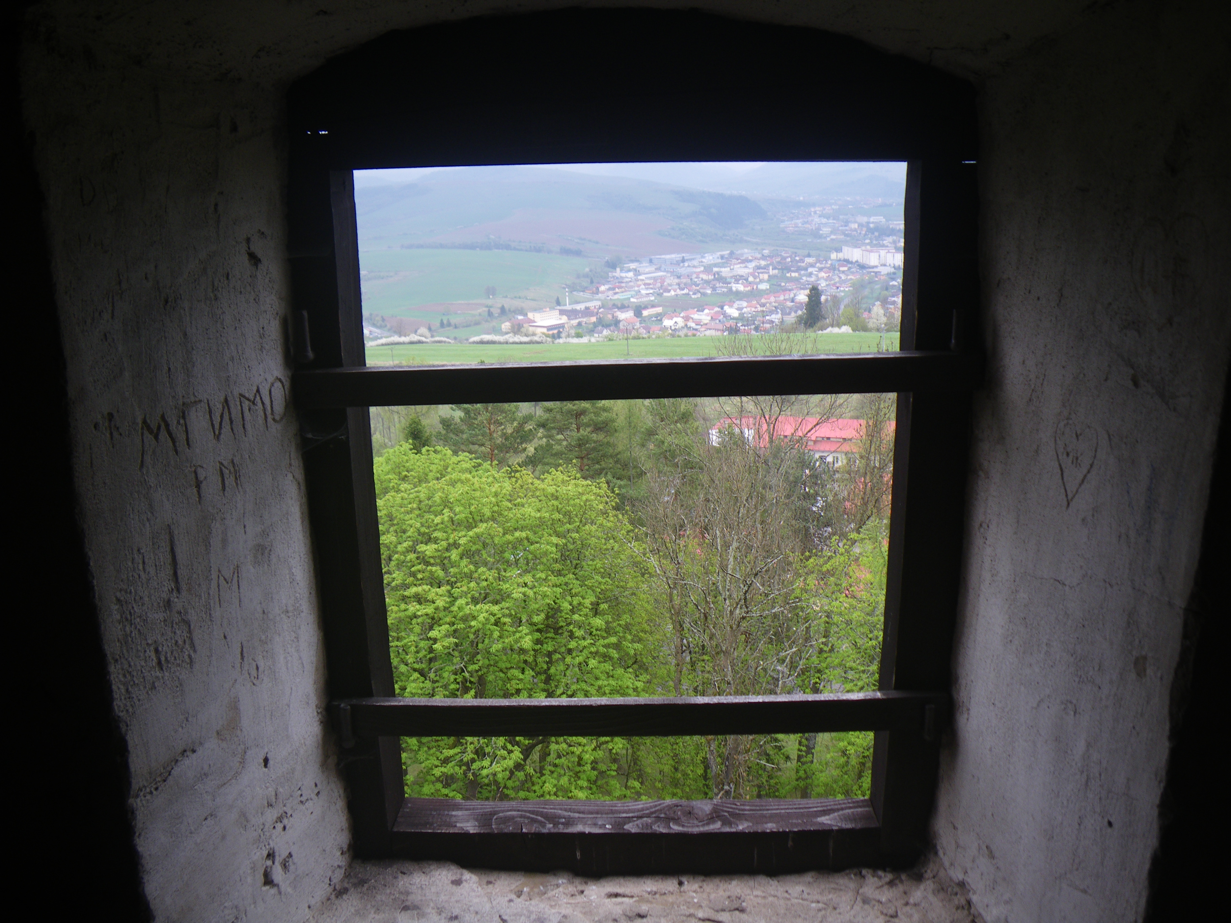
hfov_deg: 63.4
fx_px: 996
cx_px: 616
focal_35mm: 28
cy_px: 462
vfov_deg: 49.7
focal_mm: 5
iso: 50
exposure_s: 1/50
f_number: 3.5
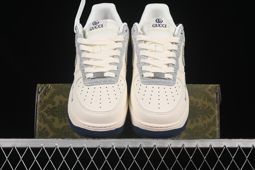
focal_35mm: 75
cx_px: 128
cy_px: 85
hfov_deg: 27.0
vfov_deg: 18.2
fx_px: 531
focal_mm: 50
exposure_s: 1/80
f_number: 8
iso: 160
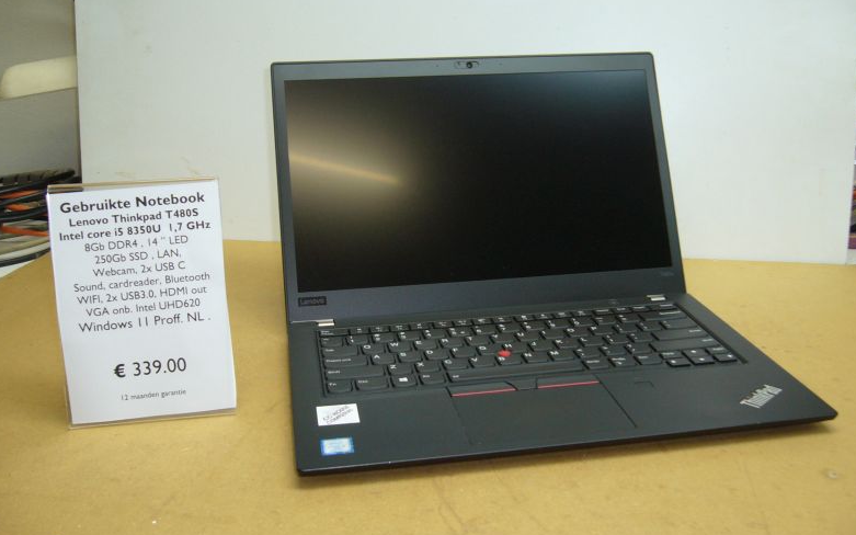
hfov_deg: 51.5
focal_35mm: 38
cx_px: 433
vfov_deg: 33.6
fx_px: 886
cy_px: 264
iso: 100
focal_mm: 5.8
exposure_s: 1/30
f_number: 2.8
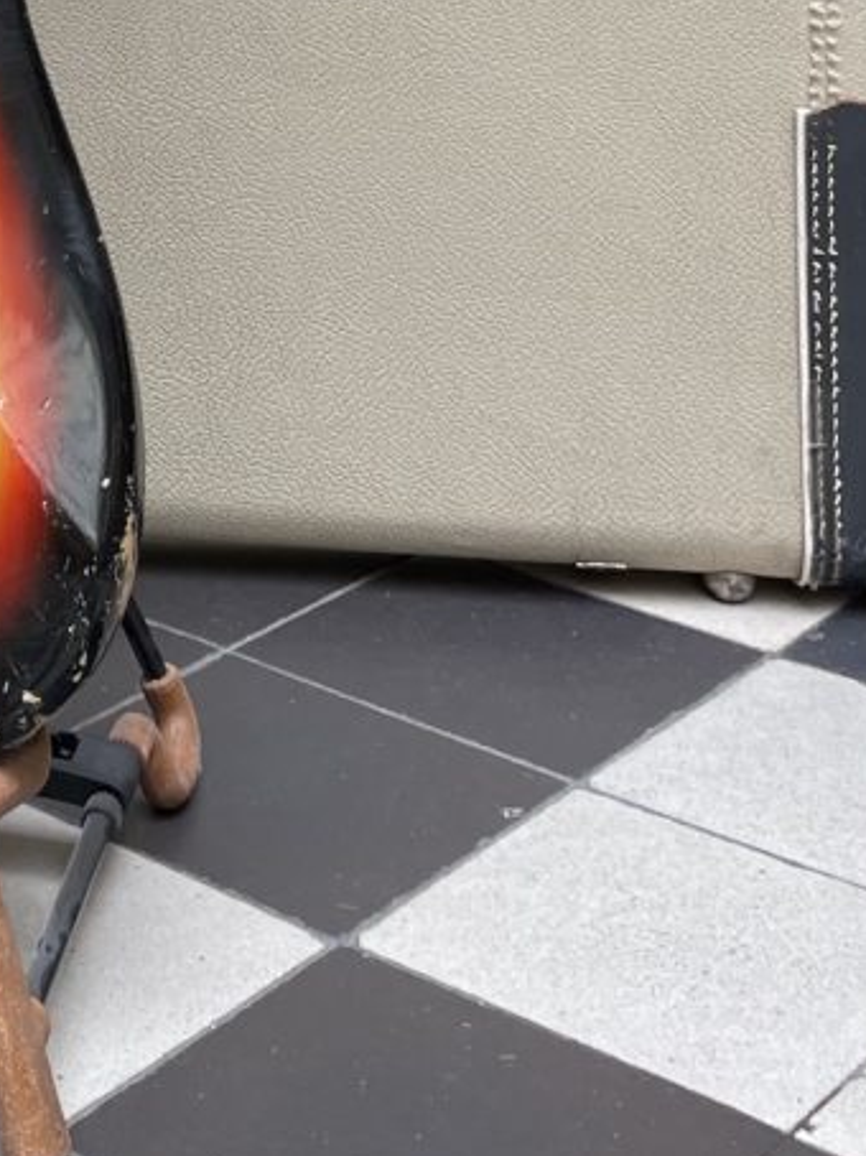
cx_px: -323
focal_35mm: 88
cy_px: -682
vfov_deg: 19.0
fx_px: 2938
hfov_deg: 15.8
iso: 50
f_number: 1.6
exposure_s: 1/100
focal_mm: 4.2
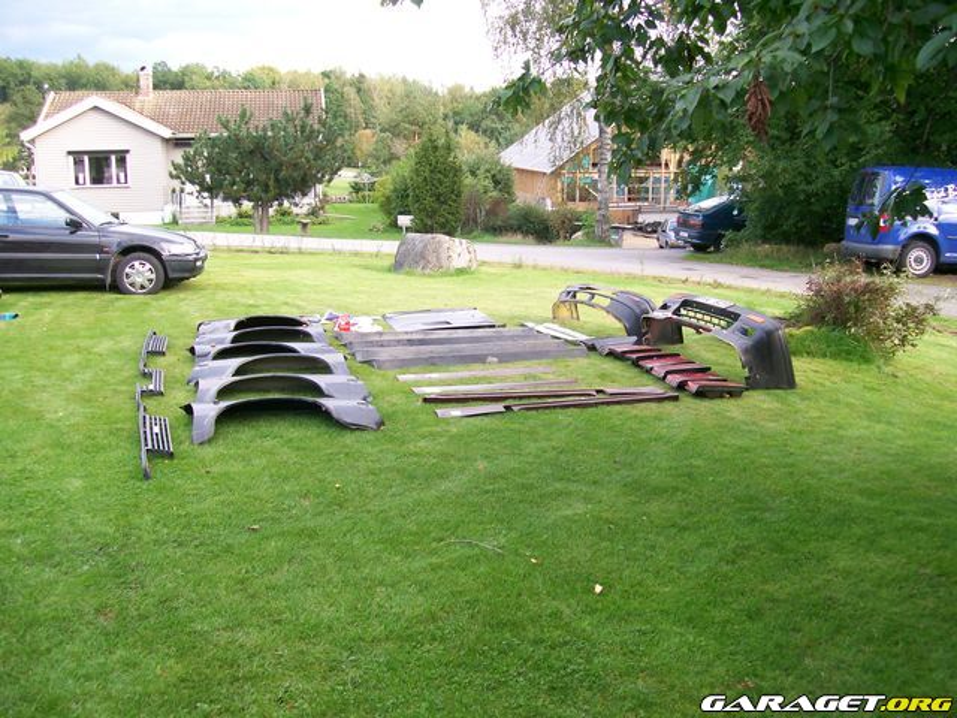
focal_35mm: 36
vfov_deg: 39.7
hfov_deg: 51.4
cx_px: 478
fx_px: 995
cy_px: 359
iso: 80
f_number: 2.7
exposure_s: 1/142
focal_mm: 6
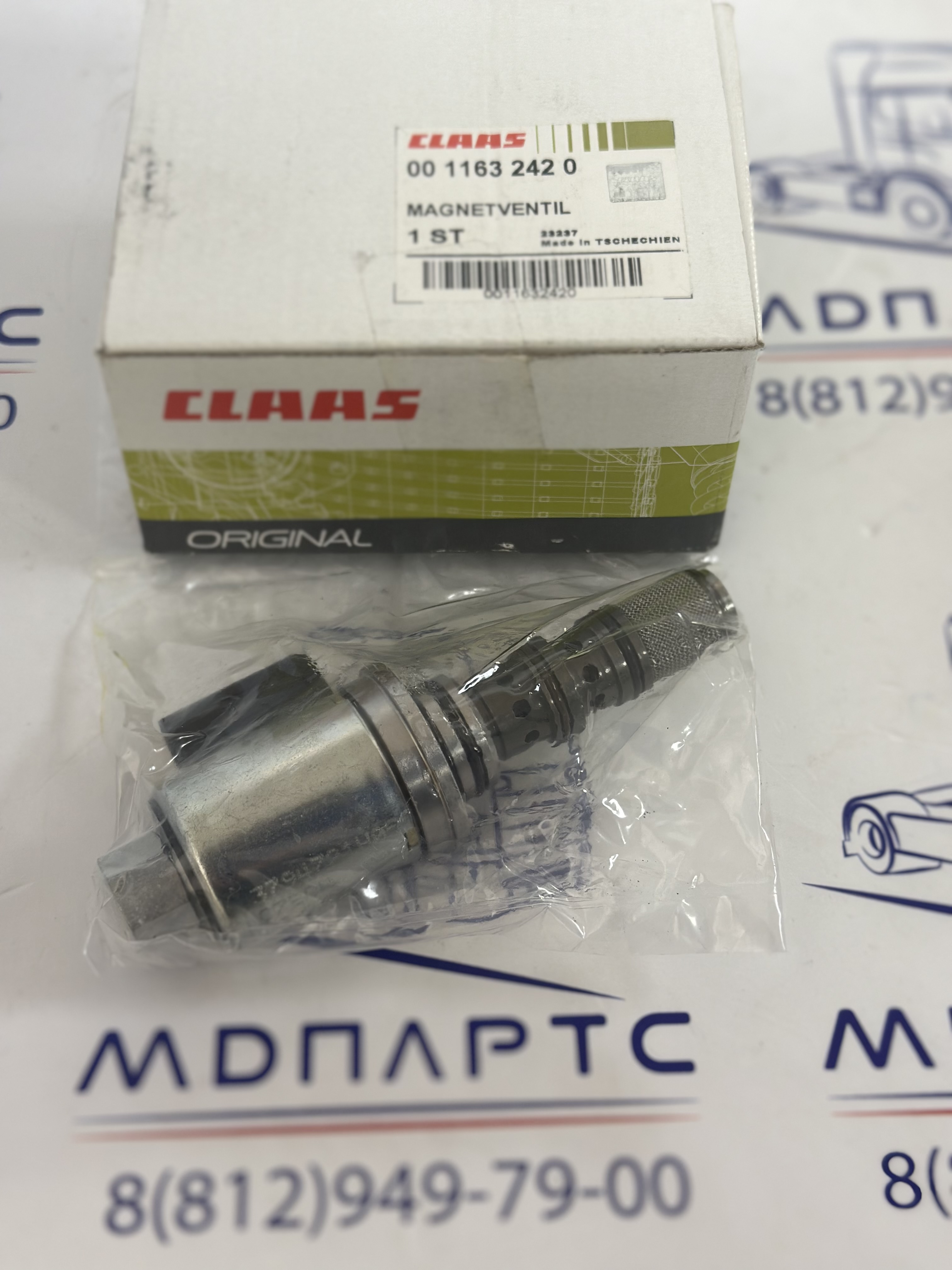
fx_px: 1760
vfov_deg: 39.7
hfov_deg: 30.3
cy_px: 635
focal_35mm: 48
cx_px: 476
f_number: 1.78
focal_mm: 6.86
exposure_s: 1/50
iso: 80
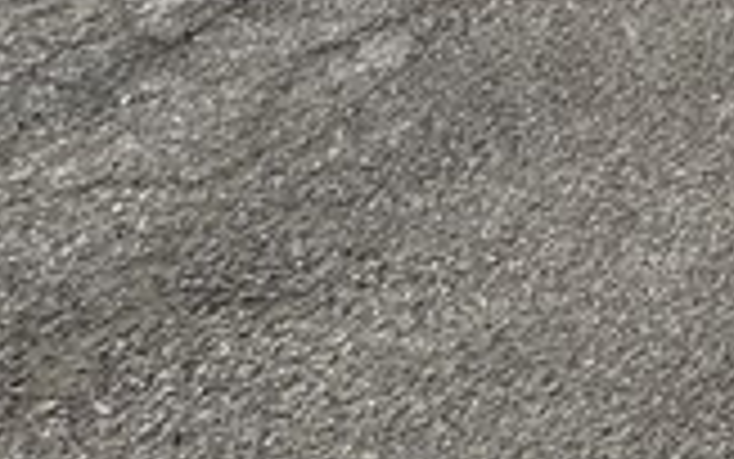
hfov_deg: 18.1
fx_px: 1861
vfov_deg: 9.9
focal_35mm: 93
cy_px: -994
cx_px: 1283
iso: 40
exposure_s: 1/2146
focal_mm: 2.22
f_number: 2.2
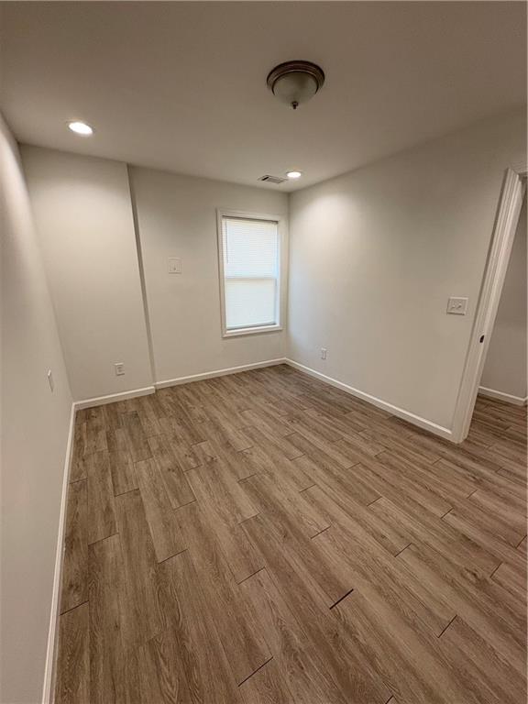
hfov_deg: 85.7
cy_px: 352
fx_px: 285
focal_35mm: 14
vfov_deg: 102.1
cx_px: 264
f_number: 2.2
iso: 125
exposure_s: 1/120
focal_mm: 2.22
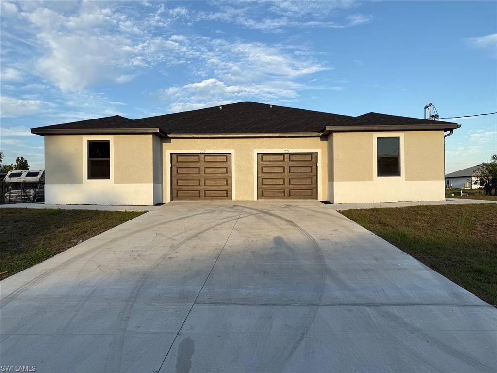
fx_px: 345
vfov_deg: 56.8
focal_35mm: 24
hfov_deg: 71.6
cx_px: 248
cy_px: 186
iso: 80
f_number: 1.78
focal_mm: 6.76
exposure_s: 1/2525
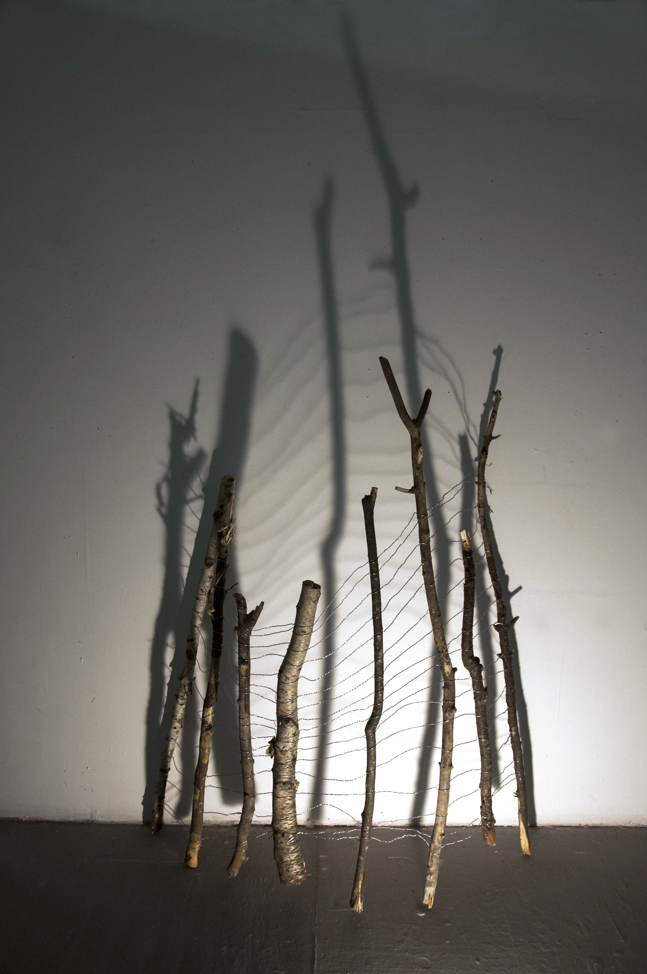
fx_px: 851
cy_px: 487
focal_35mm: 32
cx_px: 324
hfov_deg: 41.6
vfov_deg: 59.6
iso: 800
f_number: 3.8
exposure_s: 1/50
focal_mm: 21
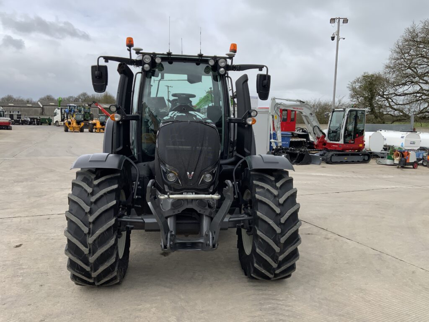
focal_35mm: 29
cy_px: 161
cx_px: 214
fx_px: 359
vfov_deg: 48.2
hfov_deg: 61.7
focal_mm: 3
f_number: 1.8
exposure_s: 1/1195
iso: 16
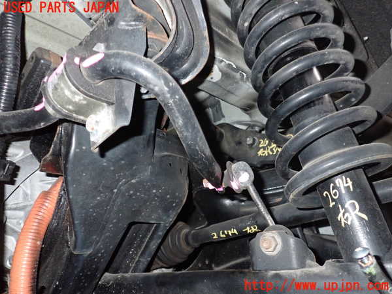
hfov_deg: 60.0
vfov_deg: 46.8
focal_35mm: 30
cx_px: 196
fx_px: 340
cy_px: 147
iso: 800
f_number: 6.3
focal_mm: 5.4
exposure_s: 1/30
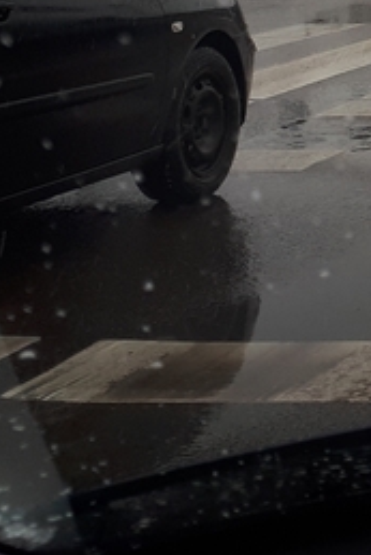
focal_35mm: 111
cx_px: 851
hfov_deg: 10.8
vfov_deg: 17.7
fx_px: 1713
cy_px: -84
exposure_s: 1/116
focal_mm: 3.6
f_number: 1.9
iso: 40
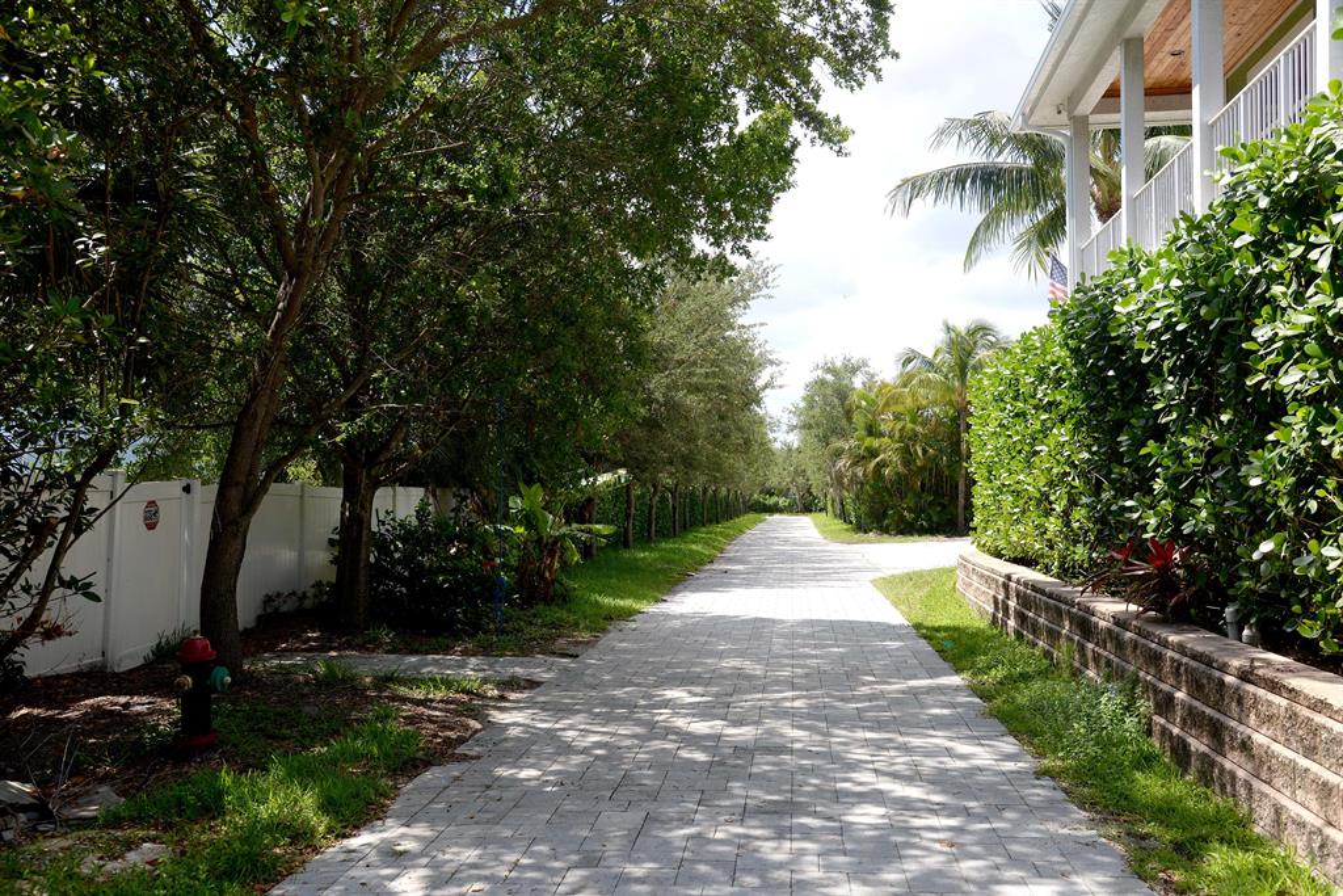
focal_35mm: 34
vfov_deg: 38.9
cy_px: 448
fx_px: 1268
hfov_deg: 55.8
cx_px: 672
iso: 160
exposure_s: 1/400
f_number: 6.3
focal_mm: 34
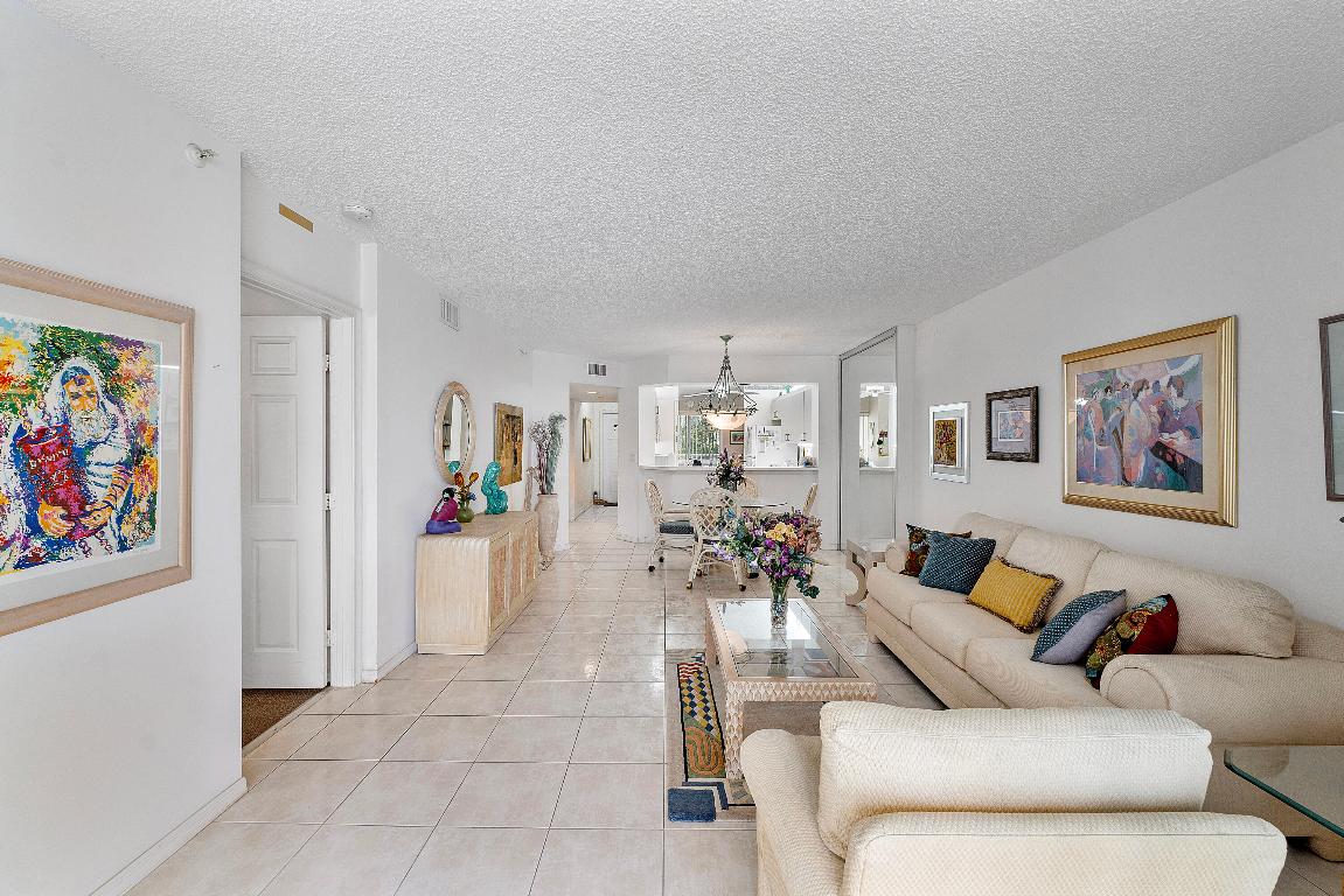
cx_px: 672
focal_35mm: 15
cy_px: 448
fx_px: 560
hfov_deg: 100.4
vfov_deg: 77.4
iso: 160
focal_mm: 10
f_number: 11
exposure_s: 1/3
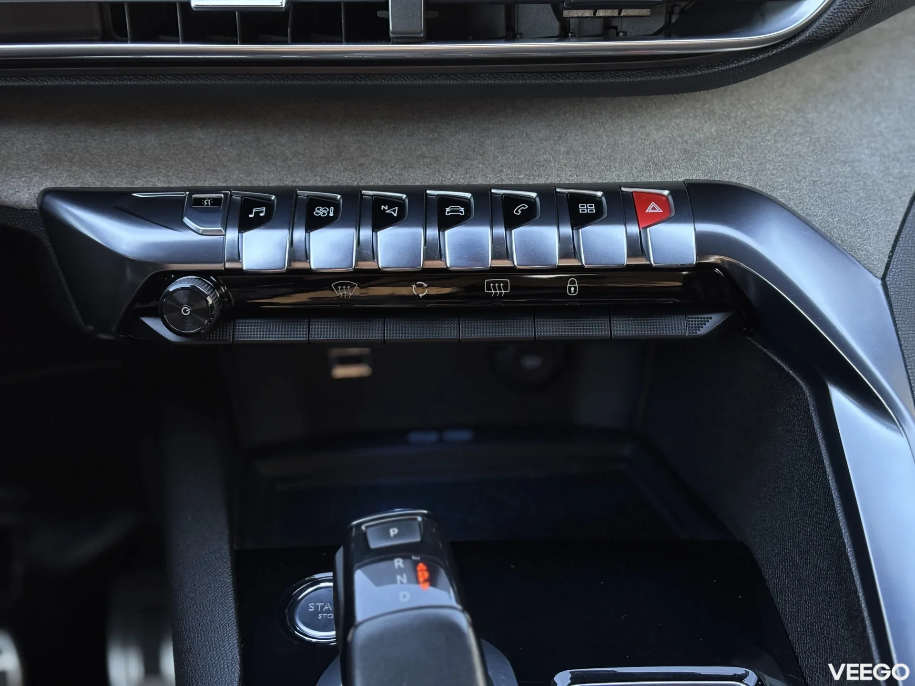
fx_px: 1375
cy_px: 343
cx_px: 458
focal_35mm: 52
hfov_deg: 36.8
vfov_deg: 28.0
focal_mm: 5.96
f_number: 1.6
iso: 100
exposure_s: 1/60
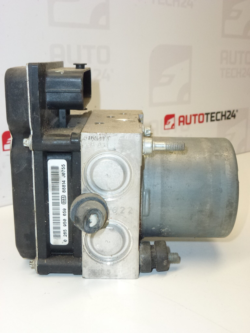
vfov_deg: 45.8
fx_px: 395
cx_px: 125
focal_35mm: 41
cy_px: 166
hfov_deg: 35.1
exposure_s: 1/160
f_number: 3.9
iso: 400
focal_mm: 7.4
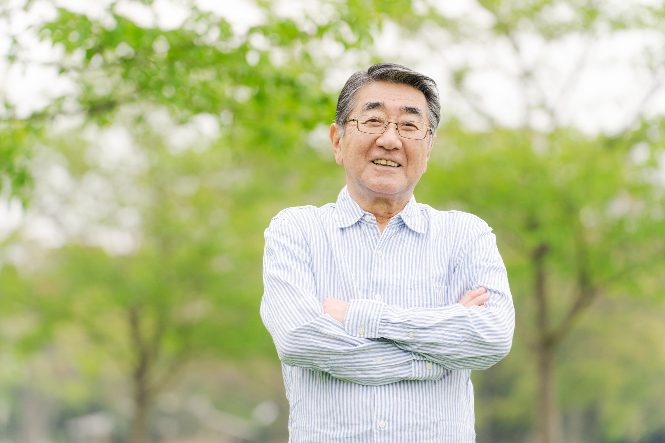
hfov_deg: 12.7
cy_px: 222
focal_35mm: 162
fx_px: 2992
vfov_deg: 8.5
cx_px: 332
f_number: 4
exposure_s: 1/640
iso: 400
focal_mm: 162
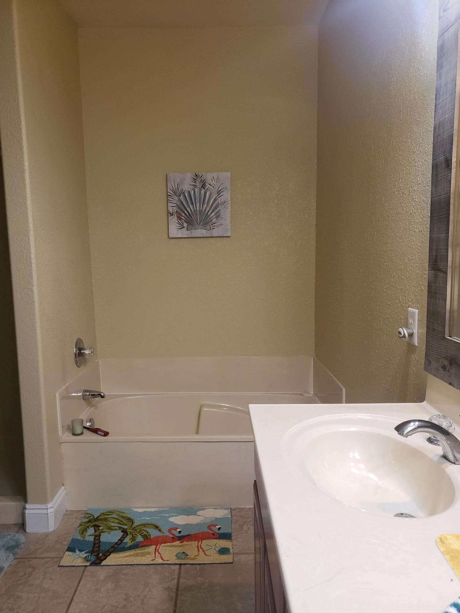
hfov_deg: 53.1
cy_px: 306
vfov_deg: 67.3
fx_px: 461
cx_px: 230
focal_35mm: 26
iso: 200
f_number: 1.5
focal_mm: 4.3
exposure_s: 1/60
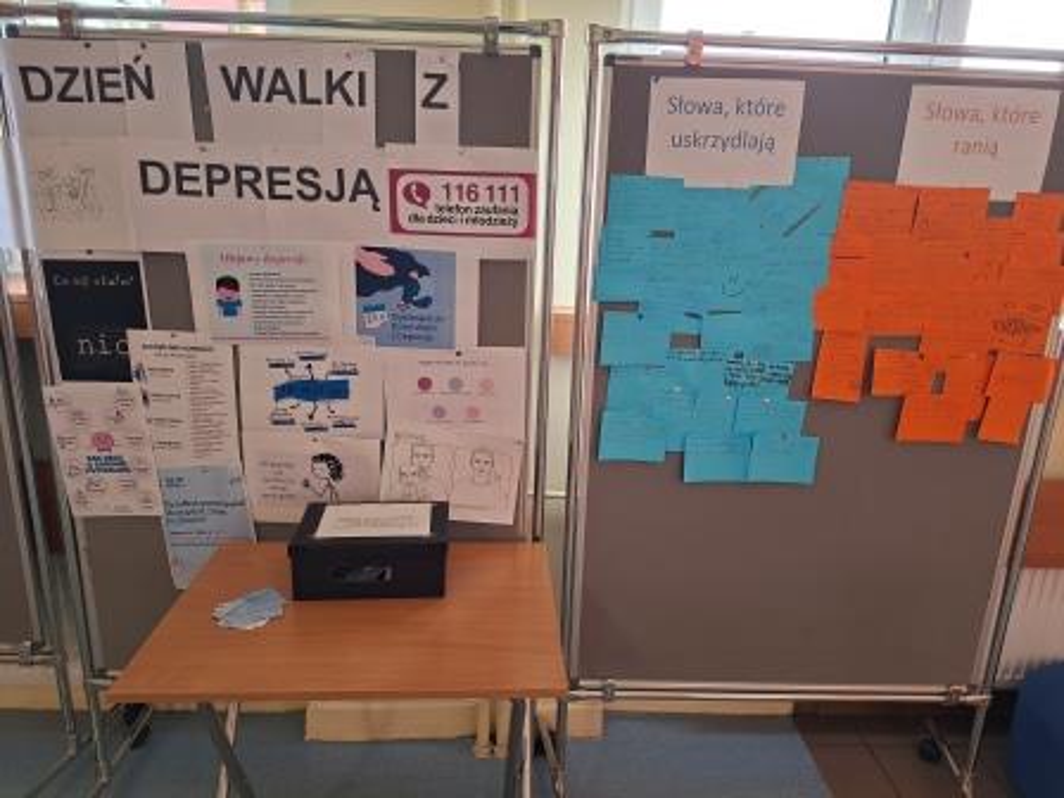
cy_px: 399
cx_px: 532
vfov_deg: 58.9
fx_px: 707
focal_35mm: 23
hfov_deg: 73.9
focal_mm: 5.54
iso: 160
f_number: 1.8
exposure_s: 1/100
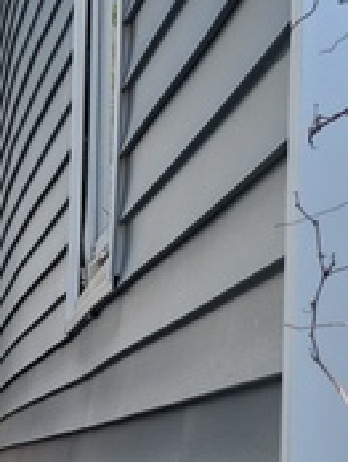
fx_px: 1992
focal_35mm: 149
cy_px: 680
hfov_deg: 8.8
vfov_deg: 12.6
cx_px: -549
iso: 20
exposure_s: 1/1488
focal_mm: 6.9
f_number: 1.68
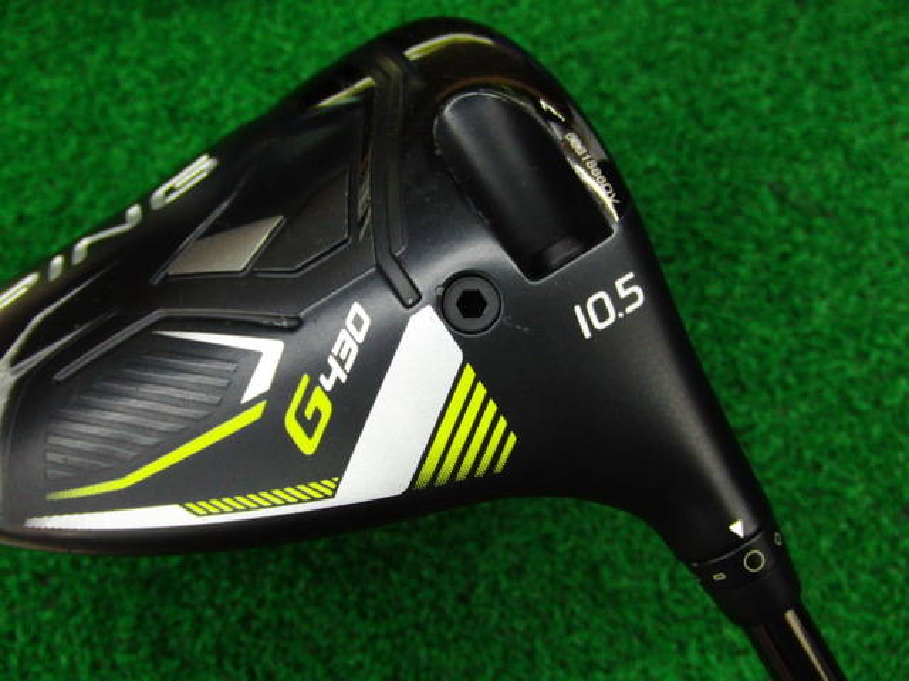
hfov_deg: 50.1
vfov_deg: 38.7
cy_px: 340
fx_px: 972
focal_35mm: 37
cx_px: 454
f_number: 3.6
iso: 400
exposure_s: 1/50
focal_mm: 6.42
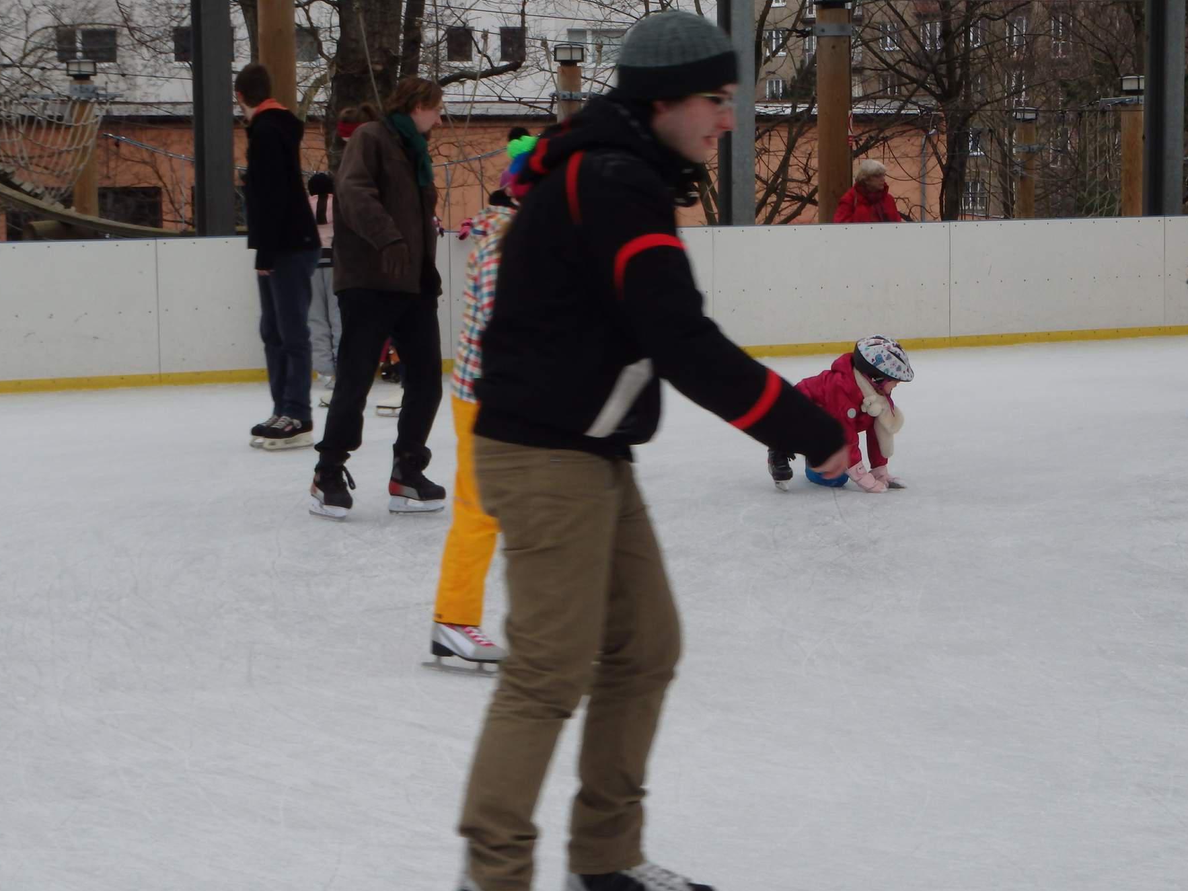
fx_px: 2643
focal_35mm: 77
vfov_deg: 19.1
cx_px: 566
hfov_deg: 25.3
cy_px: 460
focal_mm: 12.3
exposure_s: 1/160
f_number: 5.5
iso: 125
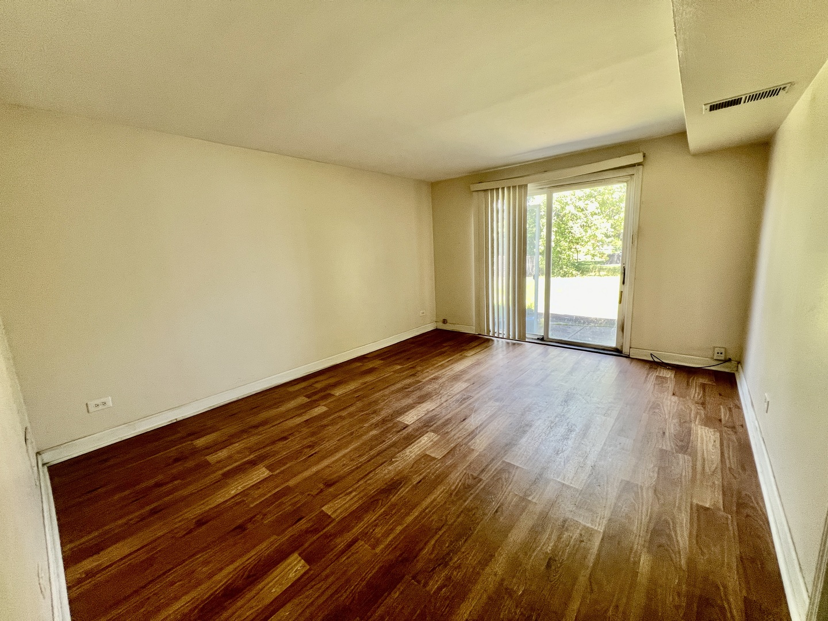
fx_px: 311
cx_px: 414
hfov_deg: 106.2
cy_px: 310
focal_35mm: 13
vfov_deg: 89.9
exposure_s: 1/99
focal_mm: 1.57
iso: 160
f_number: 1.8
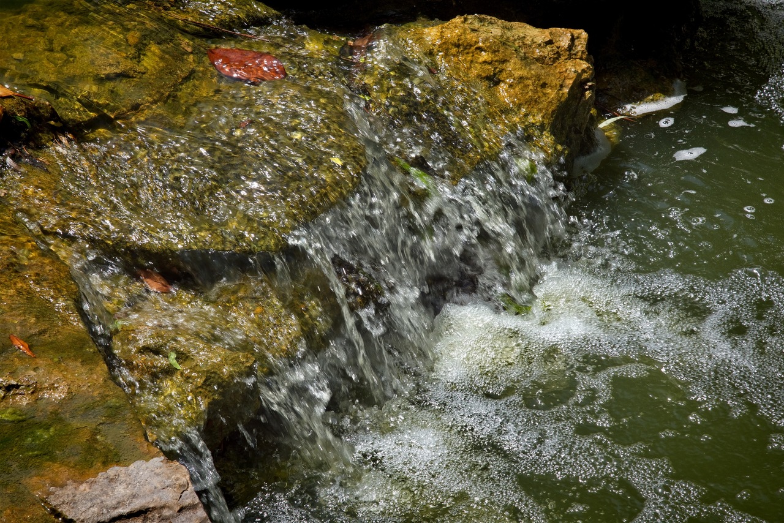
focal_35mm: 98
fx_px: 2135
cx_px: 392
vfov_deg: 14.0
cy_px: 262
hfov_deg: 20.8
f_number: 18
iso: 500
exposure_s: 1/200
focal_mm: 98
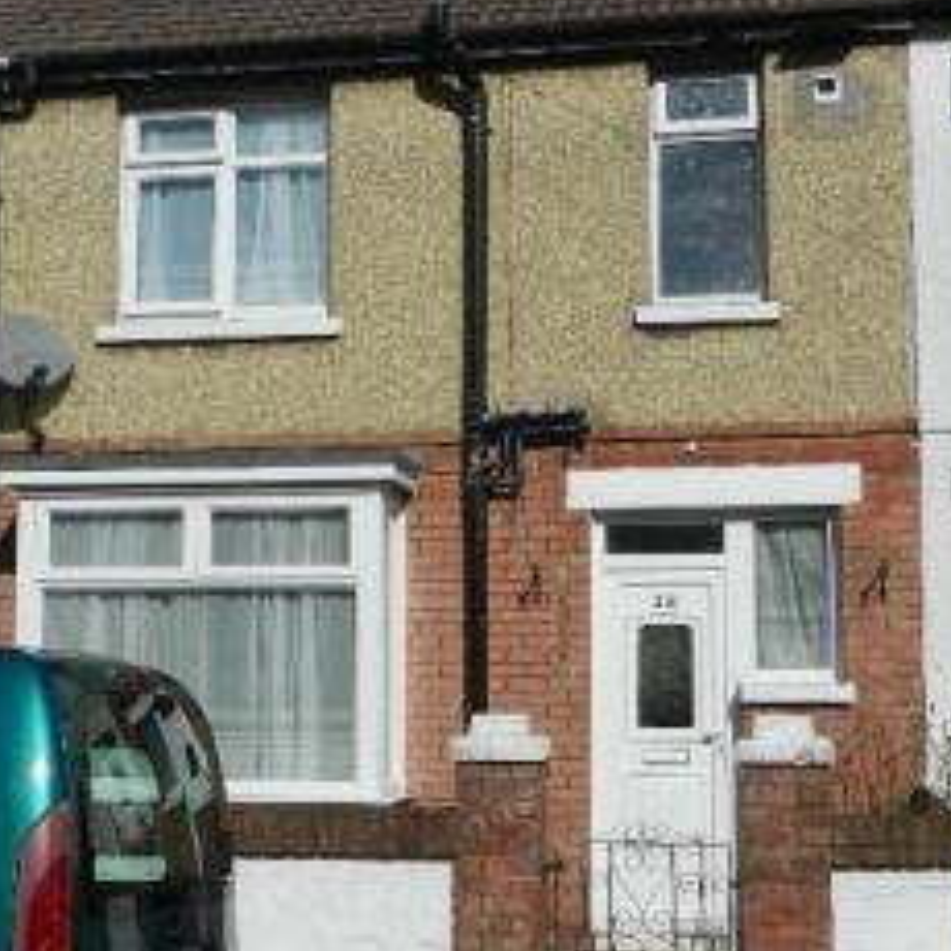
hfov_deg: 30.5
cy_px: 540
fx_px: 1741
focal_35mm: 56
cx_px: 424
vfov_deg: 30.5
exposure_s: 1/1000
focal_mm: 4.5
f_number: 7
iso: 160
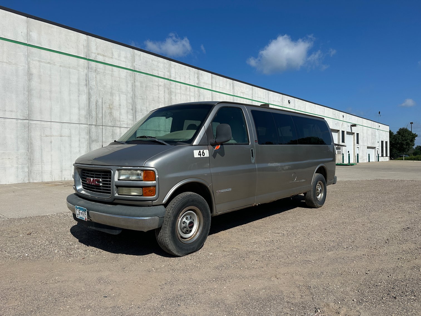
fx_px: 292
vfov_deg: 56.8
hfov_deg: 71.6
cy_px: 158
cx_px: 210
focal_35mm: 24
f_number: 1.78
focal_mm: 6.86
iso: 80
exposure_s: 1/8929
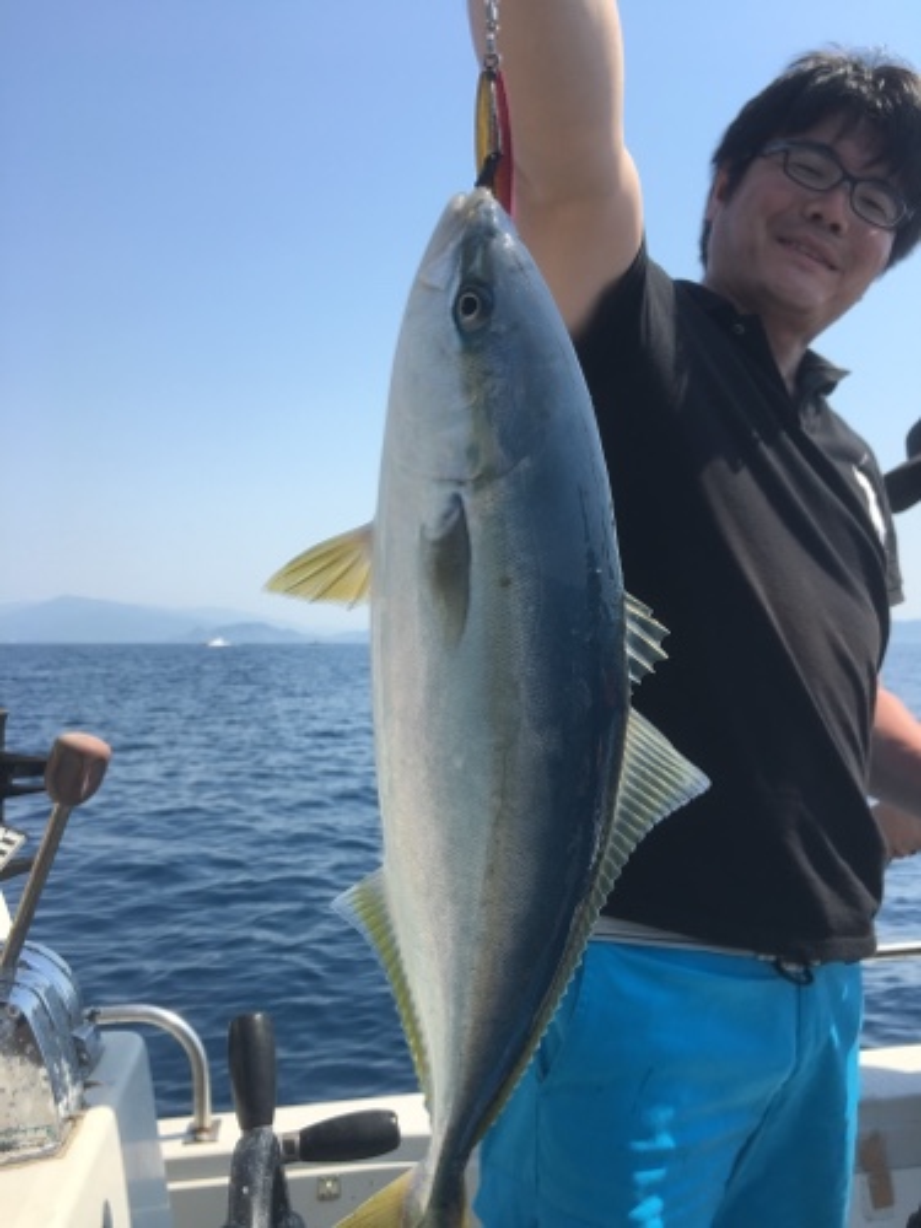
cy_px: 614
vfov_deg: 61.7
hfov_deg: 48.2
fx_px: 1029
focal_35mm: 29
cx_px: 460
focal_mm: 4.15
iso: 25
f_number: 2.2
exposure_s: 1/1374
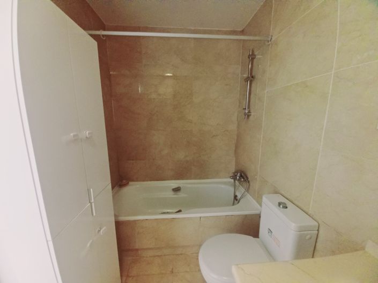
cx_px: 189
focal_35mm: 13
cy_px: 142
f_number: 2.2
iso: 250
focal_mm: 1.42
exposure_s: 1/33
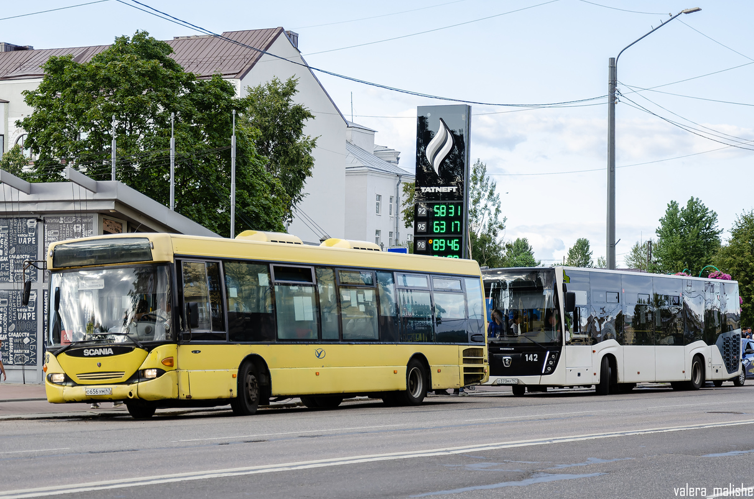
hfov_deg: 25.7
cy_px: 248
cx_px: 381
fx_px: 1651
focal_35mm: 79
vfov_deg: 17.2
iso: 450
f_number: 5
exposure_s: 1/640
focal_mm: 52
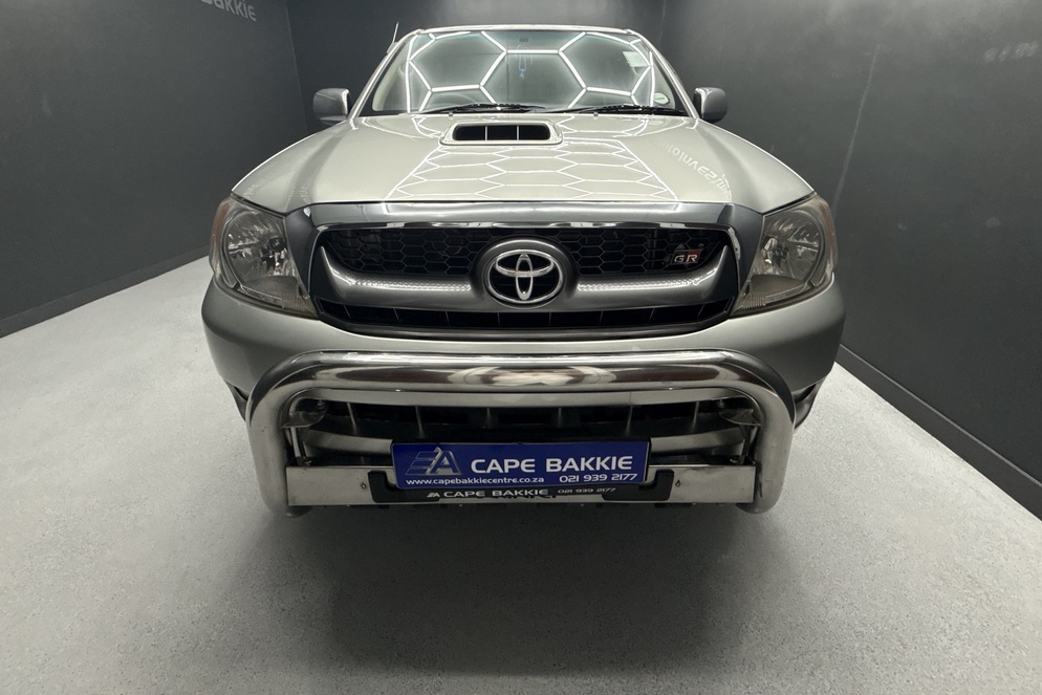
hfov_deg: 100.4
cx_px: 528
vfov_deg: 76.9
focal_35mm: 15
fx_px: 434
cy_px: 300
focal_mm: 2.22
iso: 125
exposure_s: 1/100
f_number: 2.2
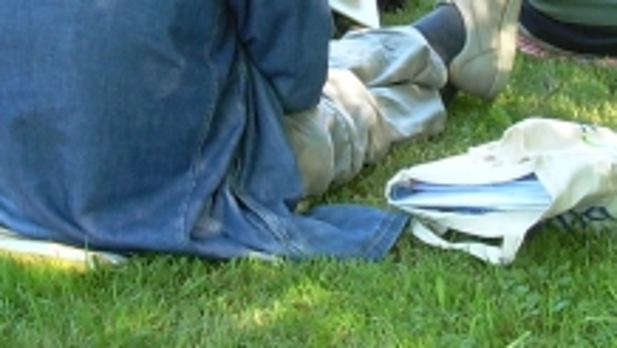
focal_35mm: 148
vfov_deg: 8.1
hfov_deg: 14.5
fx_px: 2423
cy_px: -58
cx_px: 359
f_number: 2.8
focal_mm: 6.3
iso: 50
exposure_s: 1/38.9
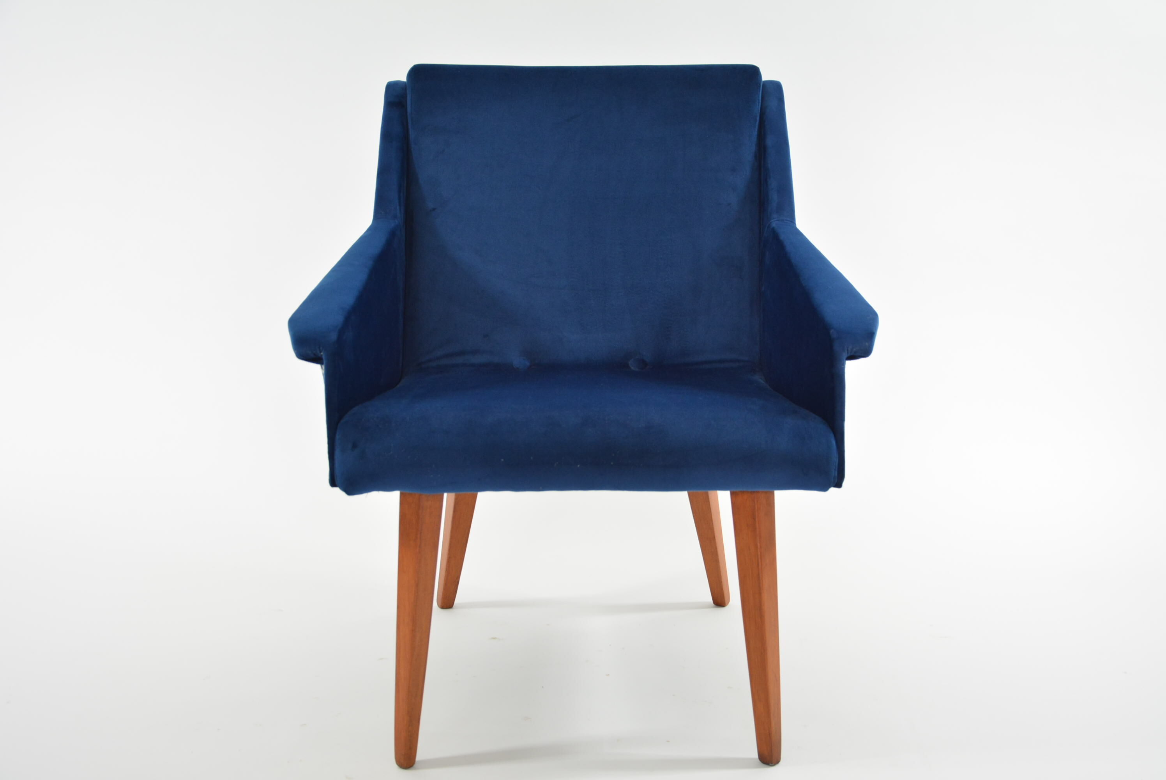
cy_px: 390
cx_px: 583
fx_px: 1556
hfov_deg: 41.1
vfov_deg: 28.1
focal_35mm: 48
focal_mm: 32
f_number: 5.6
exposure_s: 1/60
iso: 720
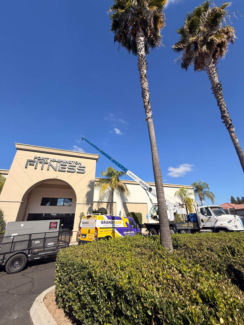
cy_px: 162
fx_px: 132
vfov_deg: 102.1
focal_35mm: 14
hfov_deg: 85.7
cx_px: 122
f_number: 2.2
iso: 50
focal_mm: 2.22
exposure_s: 1/3289
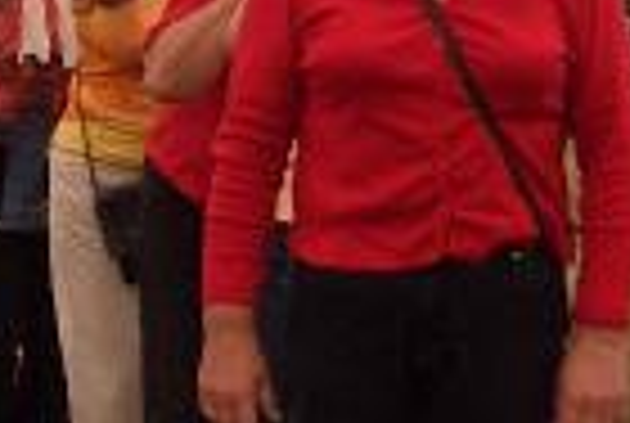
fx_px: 2911
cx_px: 0
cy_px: 68
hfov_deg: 12.2
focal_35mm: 166
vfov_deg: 8.3
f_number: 2.6
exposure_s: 1/160
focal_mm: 5.8
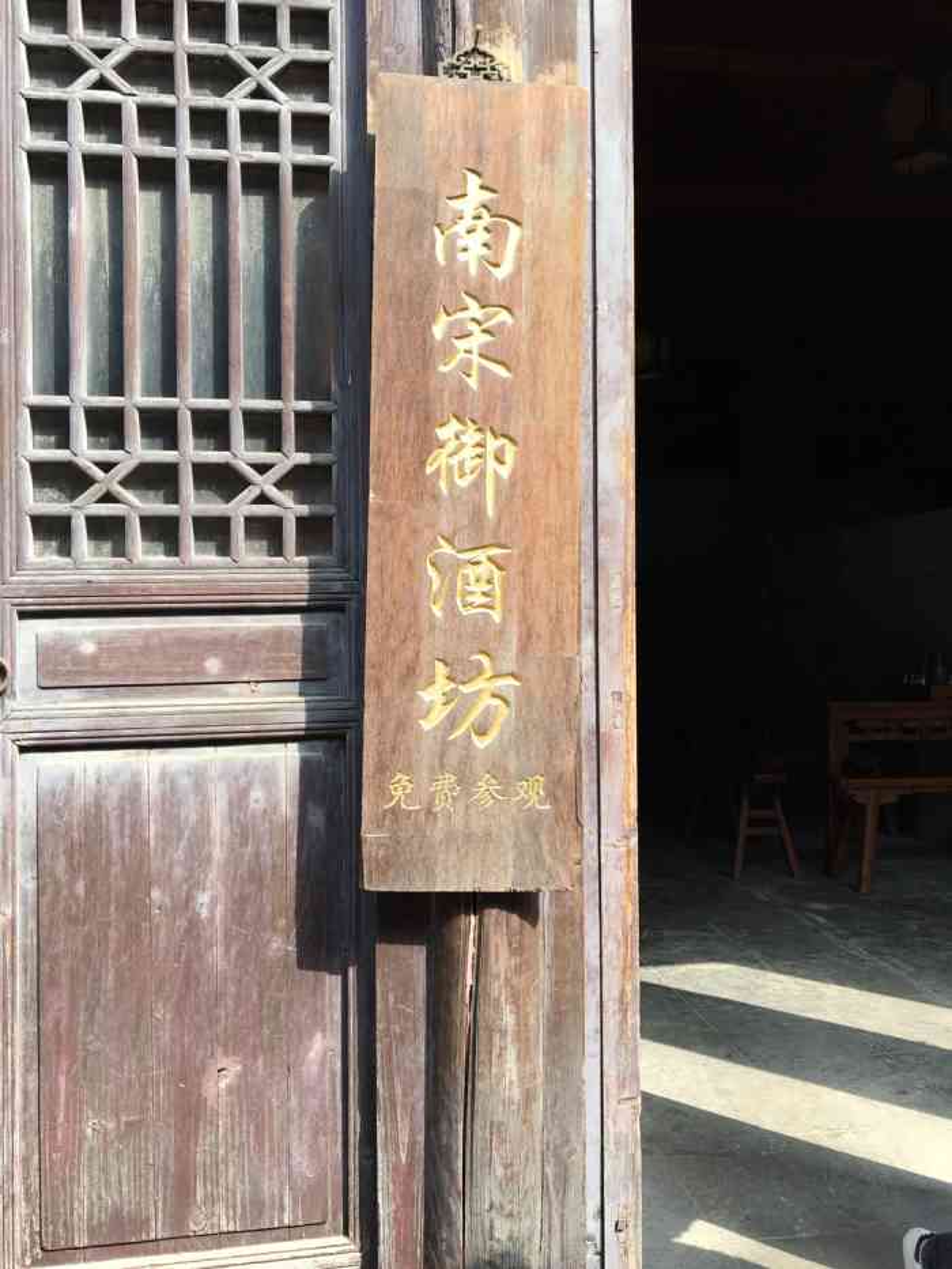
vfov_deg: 61.7
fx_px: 1063
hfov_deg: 48.2
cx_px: 476
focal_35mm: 29
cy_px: 634
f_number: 2.2
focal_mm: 4.15
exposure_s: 1/254
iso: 25
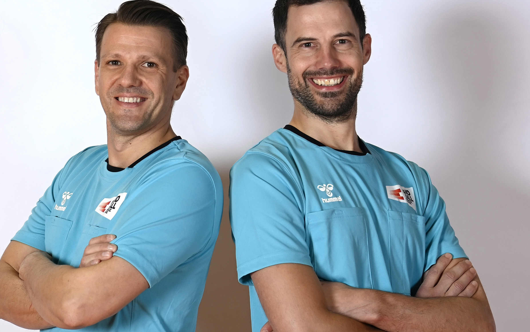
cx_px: 246
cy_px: 179
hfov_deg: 24.9
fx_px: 1199
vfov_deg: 15.7
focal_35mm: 83
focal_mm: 65
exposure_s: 1/250
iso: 400
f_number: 5.6
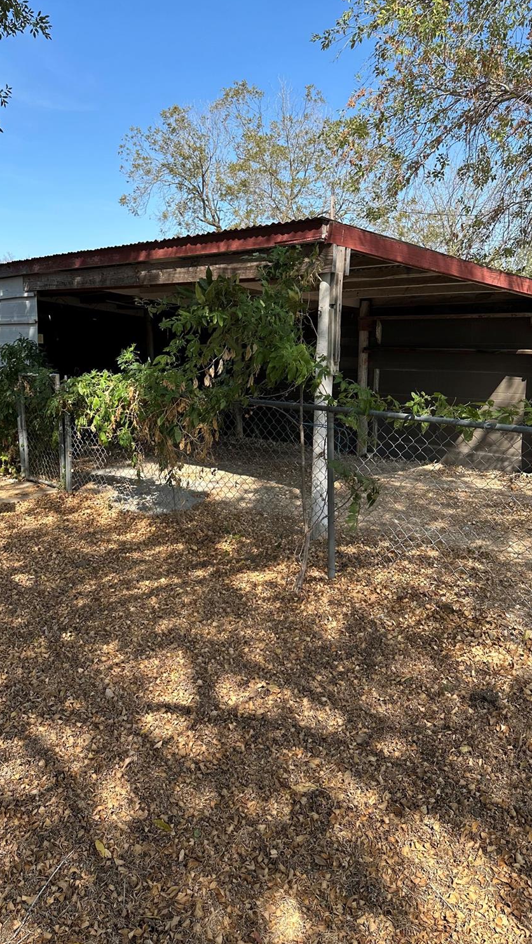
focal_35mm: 27
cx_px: 242
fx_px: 677
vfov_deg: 69.8
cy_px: 458
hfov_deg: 42.9
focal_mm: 6.86
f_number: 1.78
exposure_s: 1/1721
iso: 80
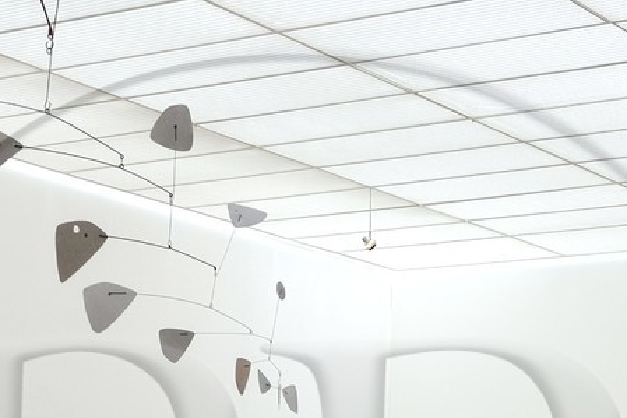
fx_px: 1985
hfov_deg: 18.0
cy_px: 570
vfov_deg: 11.6
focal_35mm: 114
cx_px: 289
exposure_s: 1/50
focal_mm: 32
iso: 400
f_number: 4.5
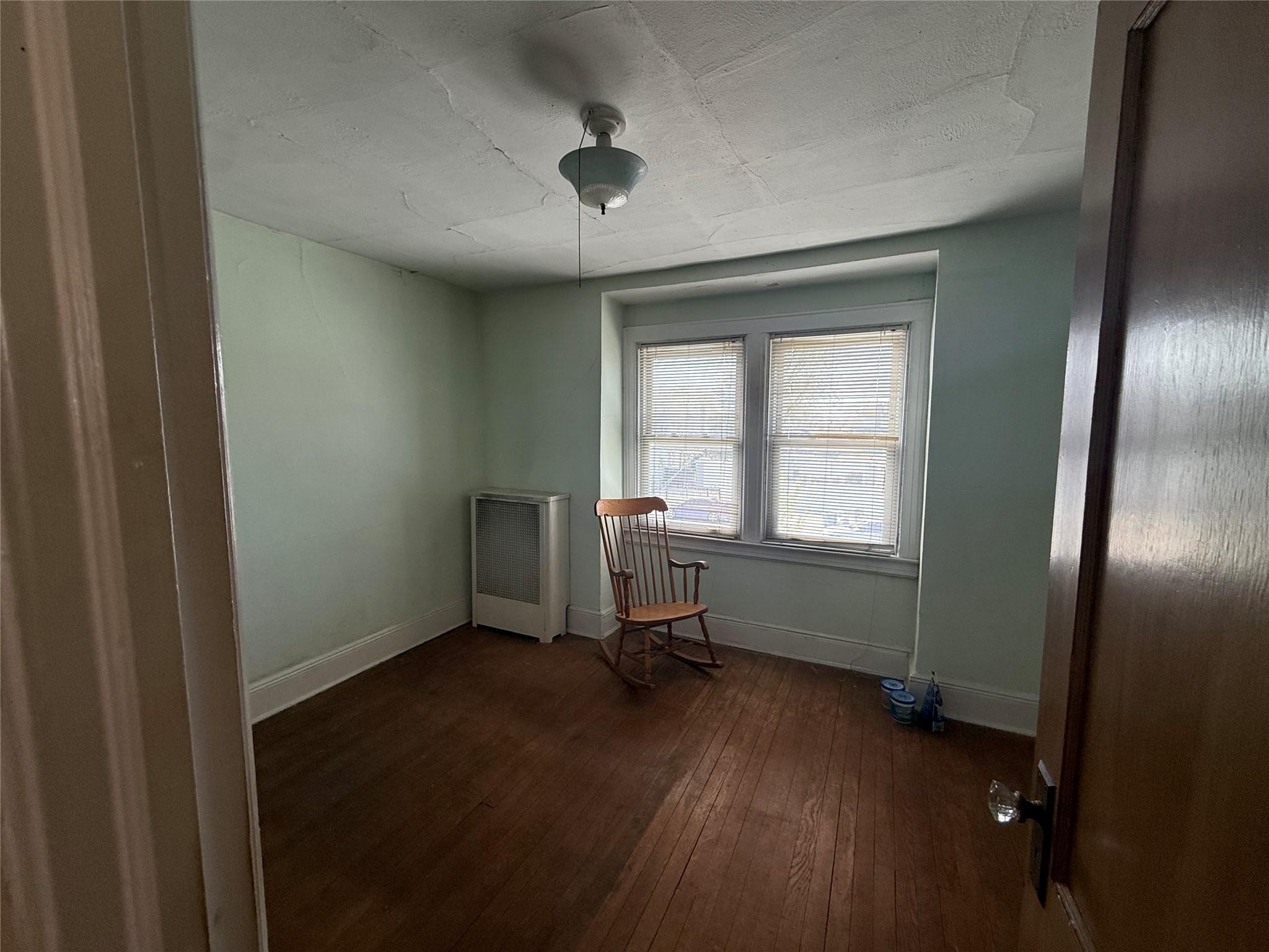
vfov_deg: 85.7
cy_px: 476
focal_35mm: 14
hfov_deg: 102.1
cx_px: 634
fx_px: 513
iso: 100
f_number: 2.2
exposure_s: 1/99
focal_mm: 2.22
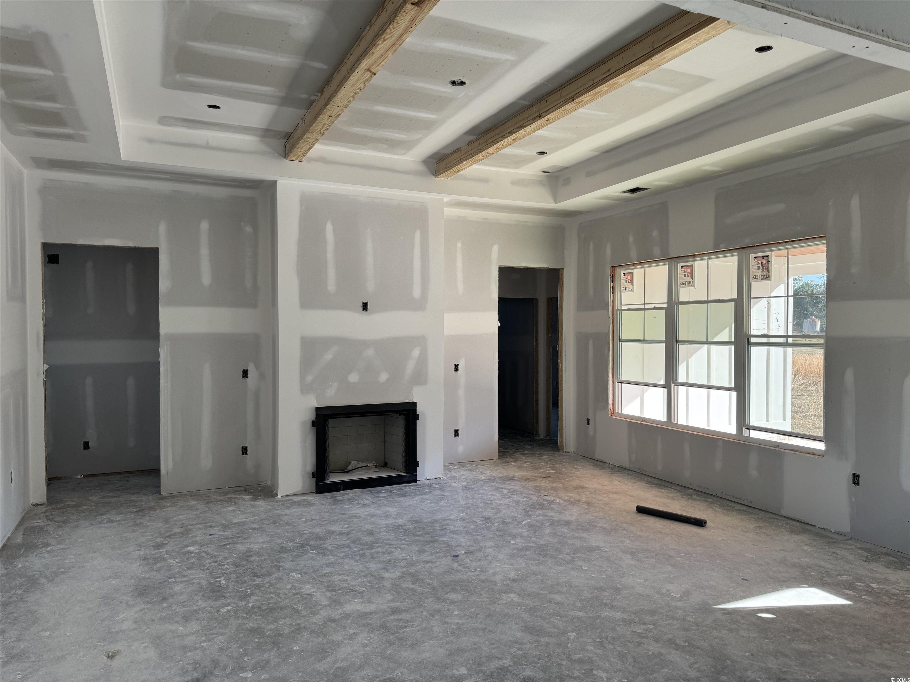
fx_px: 631
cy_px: 341
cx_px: 455
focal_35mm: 24
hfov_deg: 71.6
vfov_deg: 56.8
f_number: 1.78
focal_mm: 6.76
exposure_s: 1/271
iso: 80
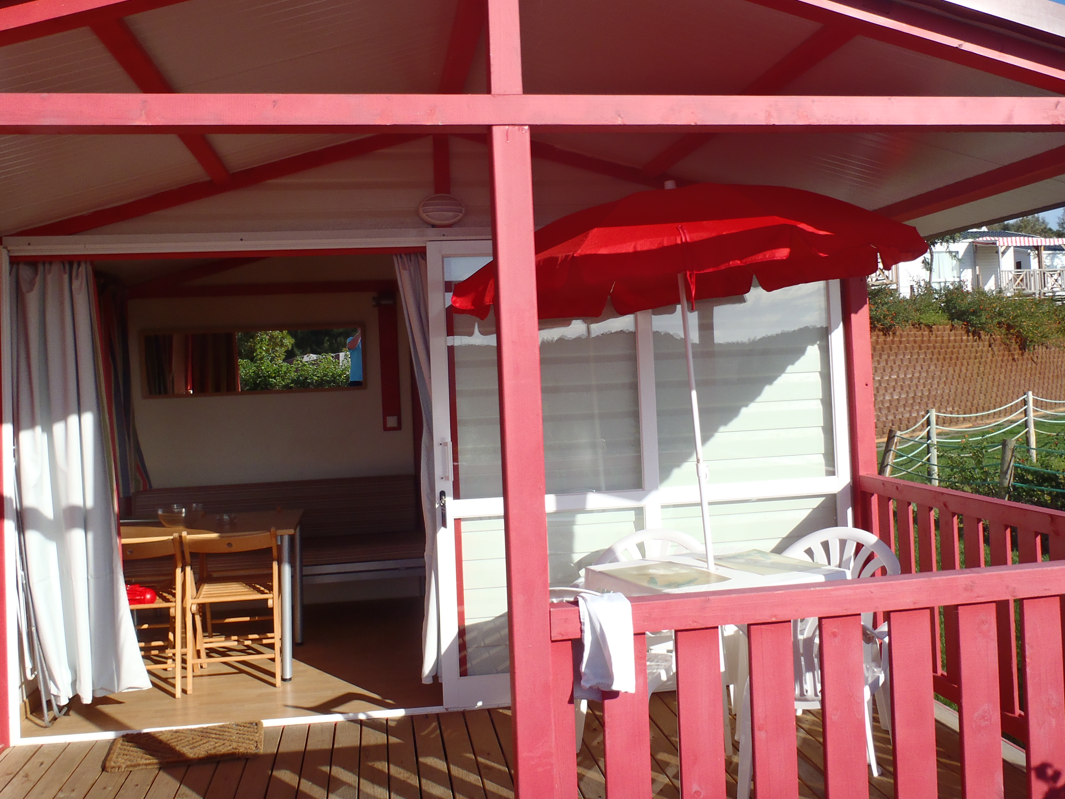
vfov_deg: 42.8
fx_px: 1015
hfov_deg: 55.3
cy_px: 335
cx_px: 544
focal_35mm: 33
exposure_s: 1/80
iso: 80
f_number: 10
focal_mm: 5
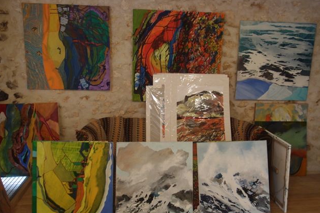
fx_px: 284
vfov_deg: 41.1
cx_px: 162
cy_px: 119
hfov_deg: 58.7
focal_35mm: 32
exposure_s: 1/60
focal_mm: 6.48
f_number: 1.9
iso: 200
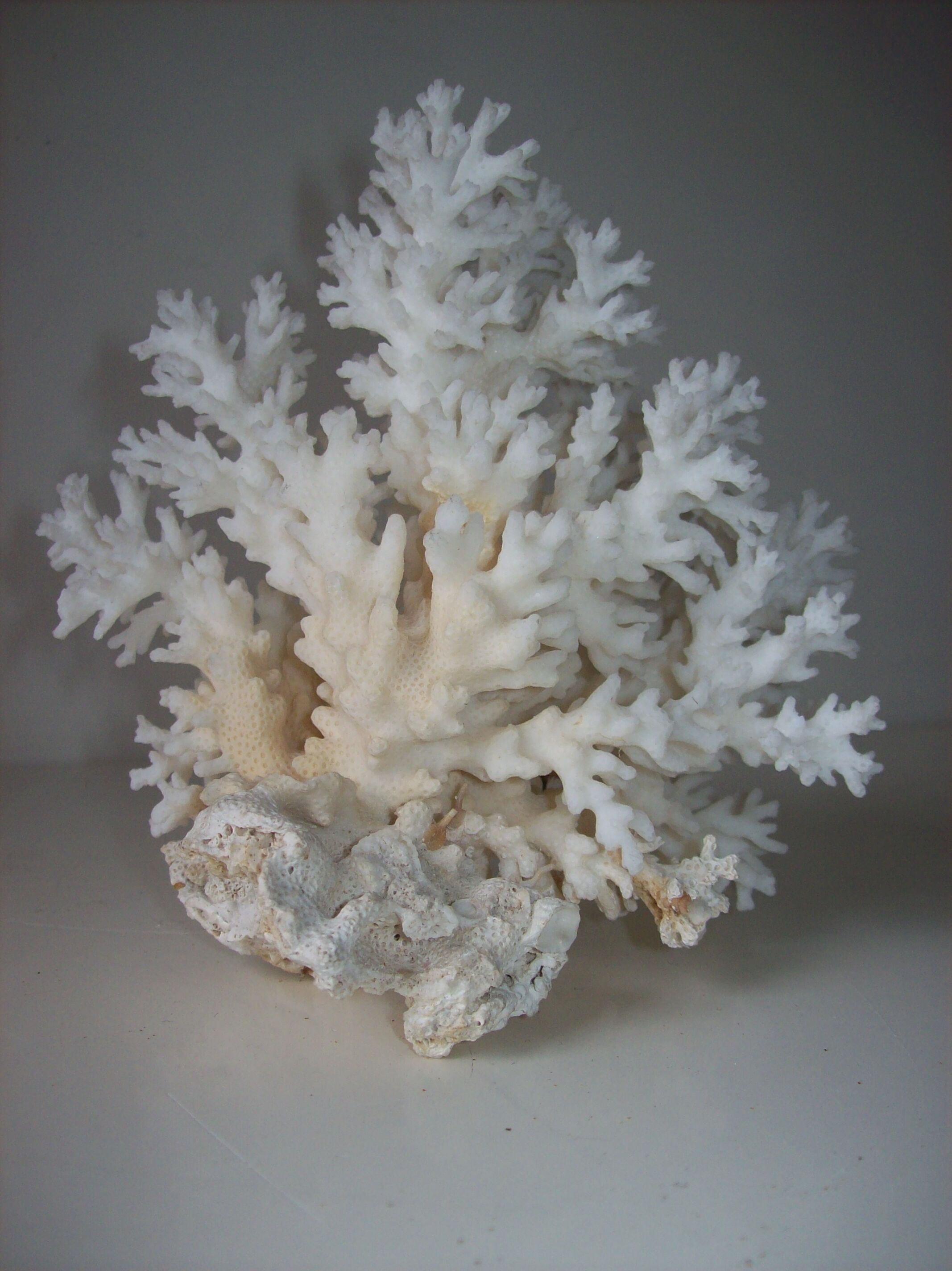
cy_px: 636
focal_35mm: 36
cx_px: 476
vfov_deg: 51.4
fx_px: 1321
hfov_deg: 39.6
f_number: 2.7
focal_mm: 6
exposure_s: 1/64
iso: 80
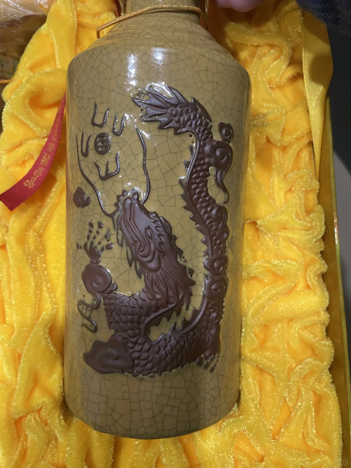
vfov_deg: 67.3
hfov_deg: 53.1
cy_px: 234
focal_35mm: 26
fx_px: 352
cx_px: 176
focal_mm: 4.2
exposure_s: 1/50
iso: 250
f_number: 1.6
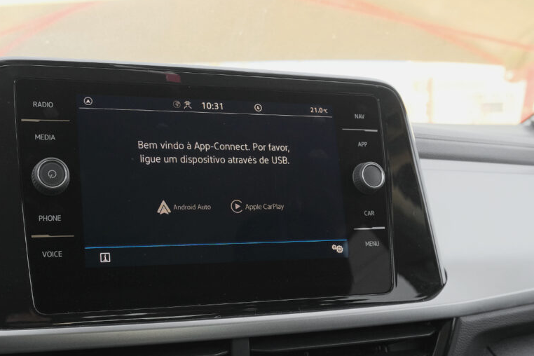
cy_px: 213
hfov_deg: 45.0
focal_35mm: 43
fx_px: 638
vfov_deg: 31.1
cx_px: 192
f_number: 6.4
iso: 2000
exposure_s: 1/200
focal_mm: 21.5
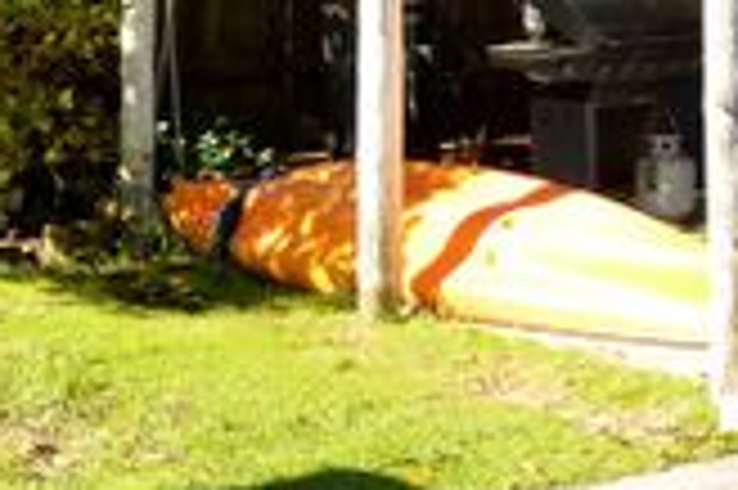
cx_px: 1030
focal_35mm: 112
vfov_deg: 12.1
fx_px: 2294
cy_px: -16
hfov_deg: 16.9
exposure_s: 1/125
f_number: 8
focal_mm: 26
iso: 200
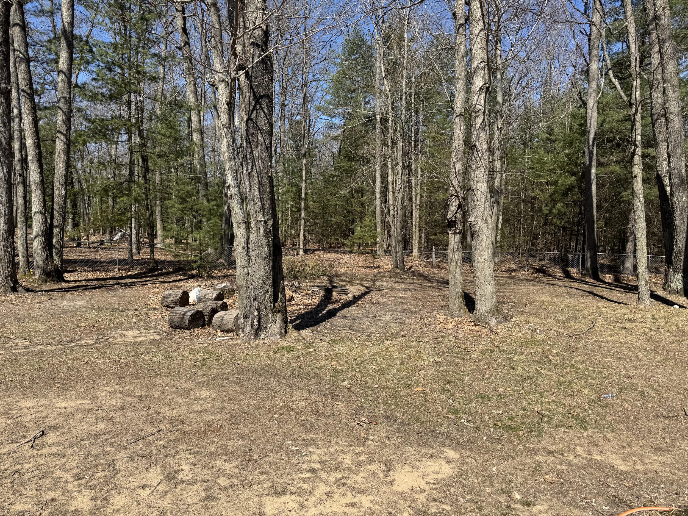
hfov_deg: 71.6
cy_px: 258
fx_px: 477
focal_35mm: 24
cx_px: 344
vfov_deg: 56.8
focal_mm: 6.76
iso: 80
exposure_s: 1/3247
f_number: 1.78
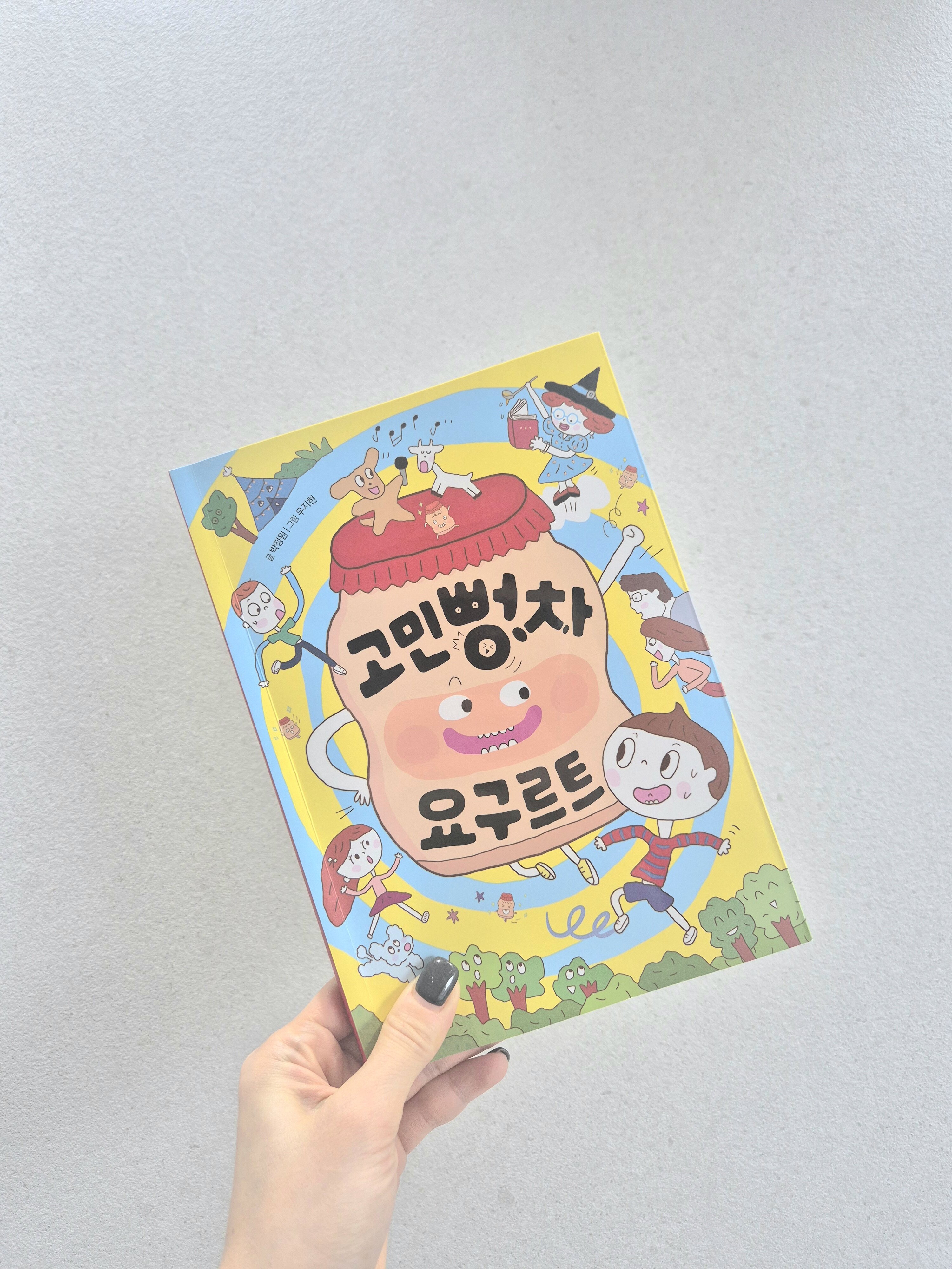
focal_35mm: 23
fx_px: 843
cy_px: 634
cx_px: 476
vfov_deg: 73.9
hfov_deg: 58.9
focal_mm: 5.4
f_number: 1.8
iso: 160
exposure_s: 1/120
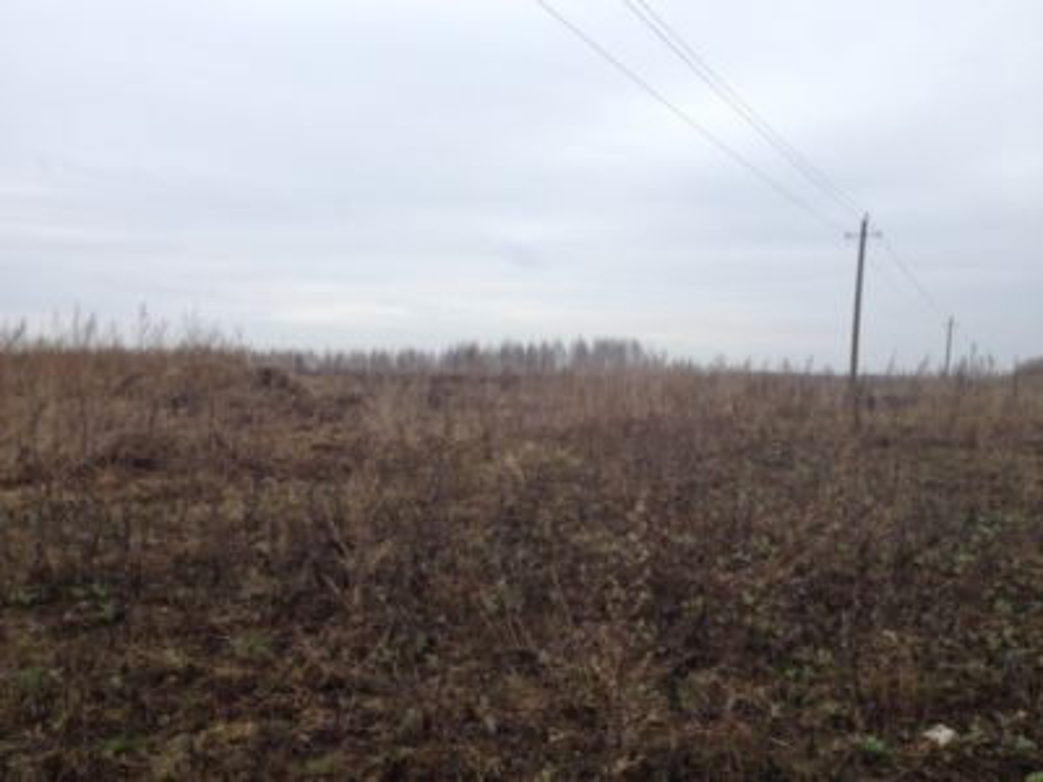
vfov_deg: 40.7
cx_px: 522
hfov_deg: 52.6
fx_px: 1055
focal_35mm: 35
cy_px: 391
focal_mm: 4.28
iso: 50
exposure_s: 1/235
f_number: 2.4
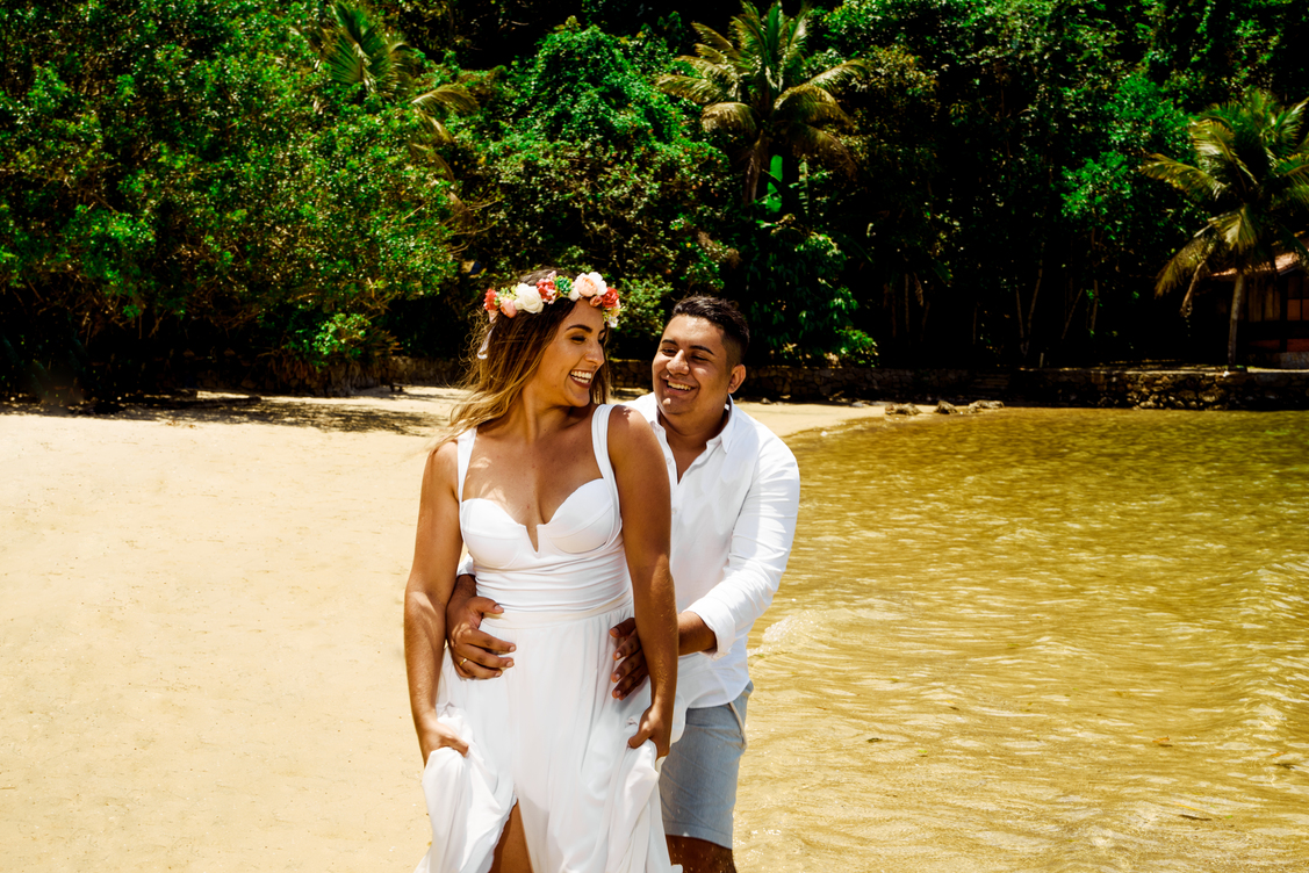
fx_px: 1782
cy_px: 429
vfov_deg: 27.5
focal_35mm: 49
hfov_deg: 40.3
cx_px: 652
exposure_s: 1/250
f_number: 8
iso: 100
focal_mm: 46
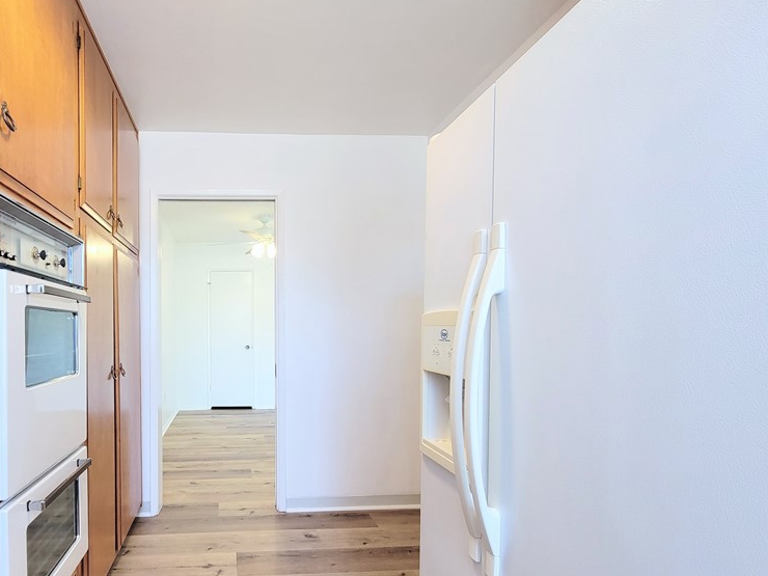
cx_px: 244
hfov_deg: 84.1
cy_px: 322
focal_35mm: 18
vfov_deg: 71.3
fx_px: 399
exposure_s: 1/60
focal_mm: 2.2
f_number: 2.2
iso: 125
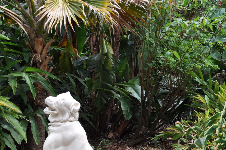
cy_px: 75
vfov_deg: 20.1
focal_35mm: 68
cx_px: 113
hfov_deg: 29.9
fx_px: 423
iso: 200
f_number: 9
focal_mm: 45
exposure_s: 1/80
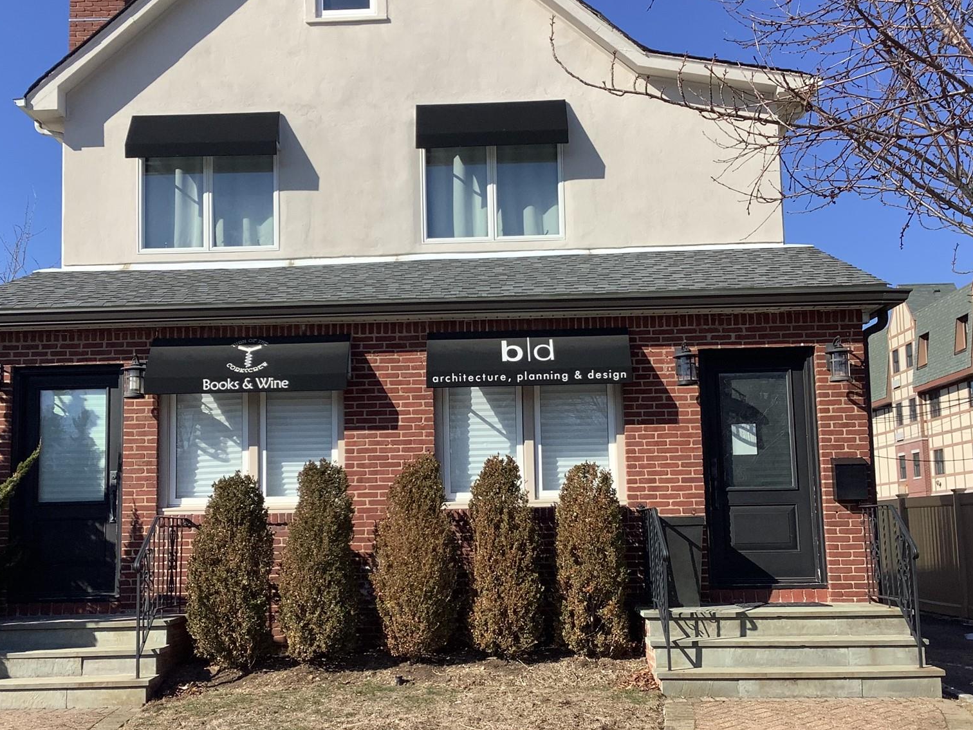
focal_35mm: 42
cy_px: 396
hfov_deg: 44.8
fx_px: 1181
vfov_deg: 34.3
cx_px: 446
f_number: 2.4
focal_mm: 3.3
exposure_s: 1/1314
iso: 25
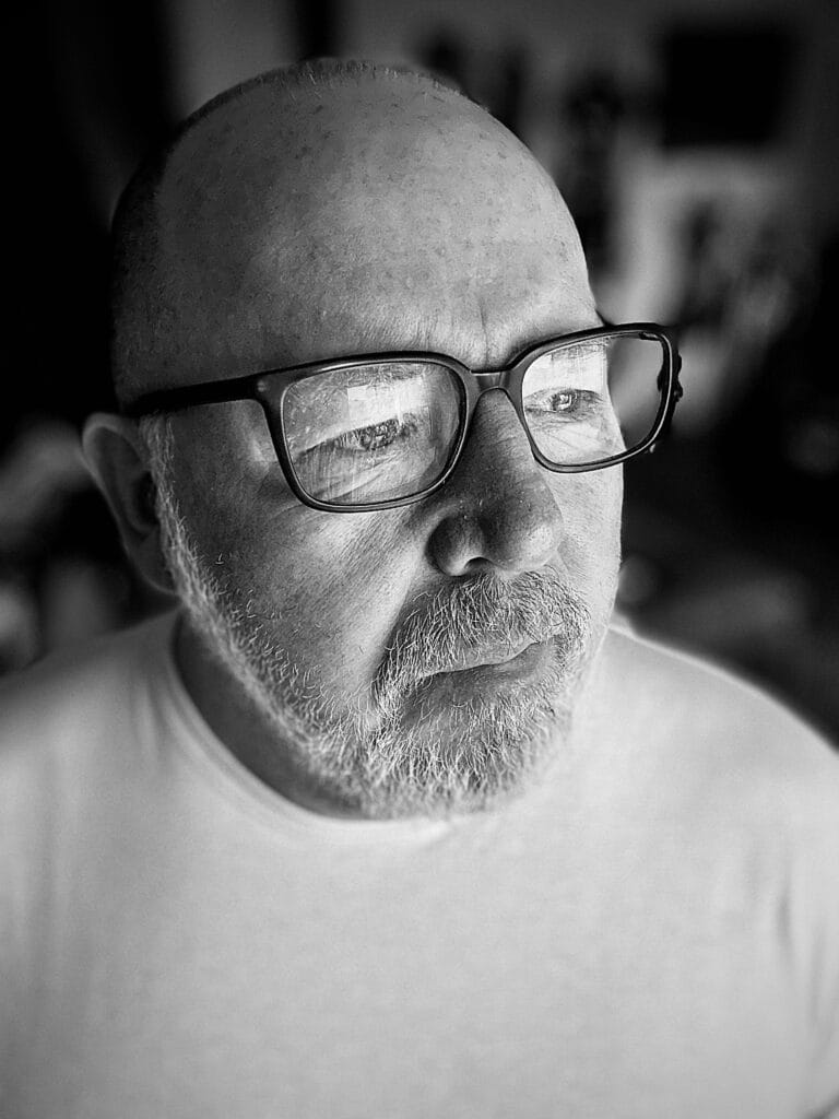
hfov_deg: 46.8
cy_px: 560
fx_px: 969
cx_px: 420
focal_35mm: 30
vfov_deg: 60.0
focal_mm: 2.69
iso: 320
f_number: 1.9
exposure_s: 1/40
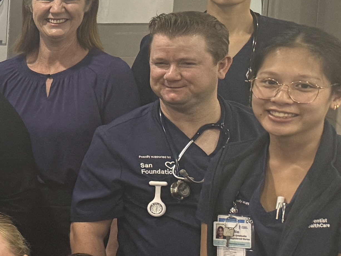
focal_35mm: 112
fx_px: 1103
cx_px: -435
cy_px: 141
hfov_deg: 13.6
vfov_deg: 13.2
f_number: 1.78
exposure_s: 1/100
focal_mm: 6.76
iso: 160
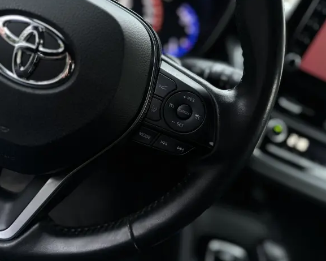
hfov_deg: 66.0
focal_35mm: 26
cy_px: 128
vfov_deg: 54.9
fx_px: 251
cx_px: 152
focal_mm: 6.86
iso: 250
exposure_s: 1/50
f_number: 1.78
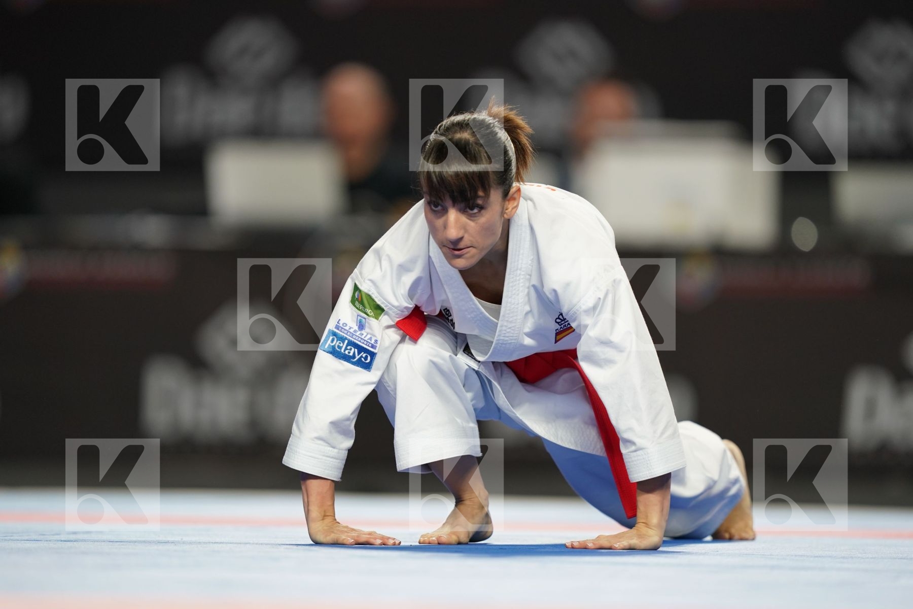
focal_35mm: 400
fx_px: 10144
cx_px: 456
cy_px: 304
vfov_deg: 3.4
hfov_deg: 5.2
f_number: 2.8
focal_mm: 400
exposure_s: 1/500
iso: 1000
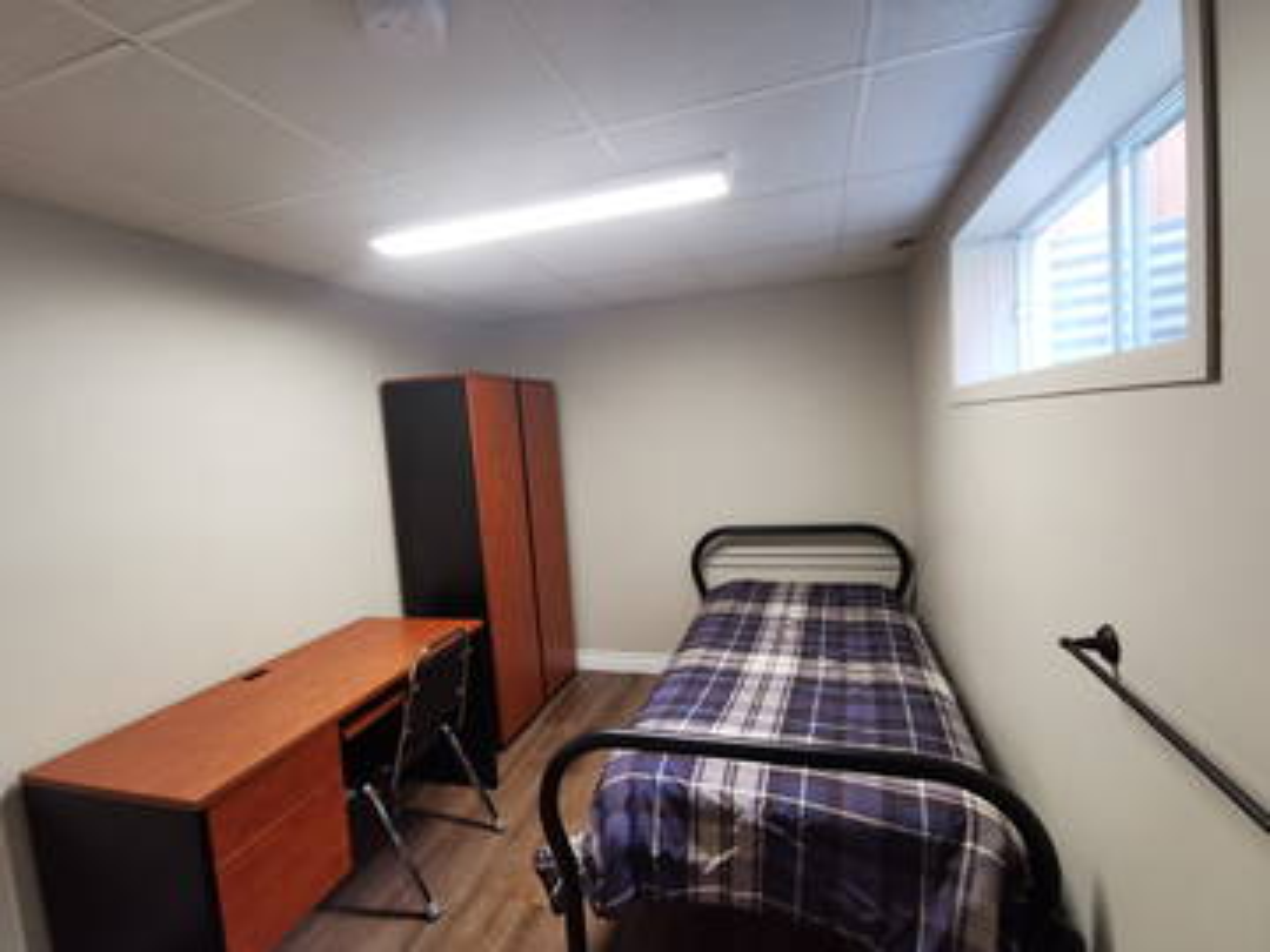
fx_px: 587
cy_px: 476
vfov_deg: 78.1
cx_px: 635
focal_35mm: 16
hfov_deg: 94.5
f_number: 2.2
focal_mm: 2.35
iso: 250
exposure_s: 1/30
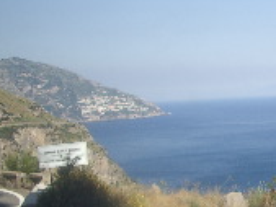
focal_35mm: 87
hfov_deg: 21.3
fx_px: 694
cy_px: 138
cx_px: 305
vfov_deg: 17.0
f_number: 2.6
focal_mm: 5.8
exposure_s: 1/500
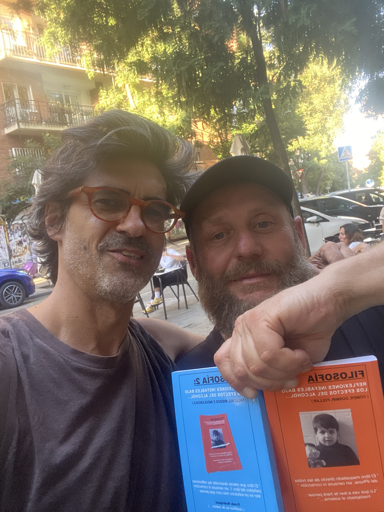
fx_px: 444
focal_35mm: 30
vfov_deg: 60.0
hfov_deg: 46.8
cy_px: 256
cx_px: 192
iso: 320
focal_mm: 2.71
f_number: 2.2
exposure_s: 1/60
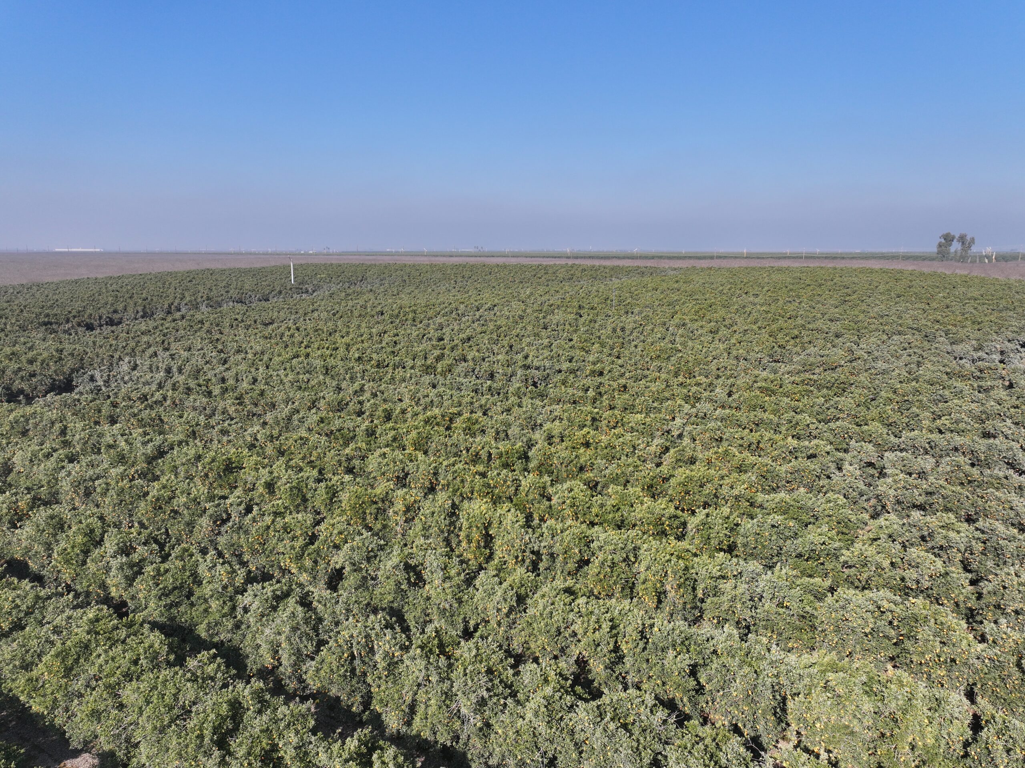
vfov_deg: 56.8
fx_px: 710
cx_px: 512
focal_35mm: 24
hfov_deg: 71.6
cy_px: 384
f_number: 2.8
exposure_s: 1/1600
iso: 100
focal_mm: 12.29
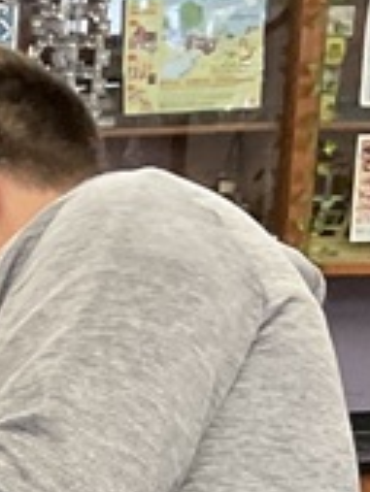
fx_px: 2505
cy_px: 958
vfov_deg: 10.4
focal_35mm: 176
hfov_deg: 7.6
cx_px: -641
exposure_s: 1/60
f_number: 1.8
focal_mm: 3
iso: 160
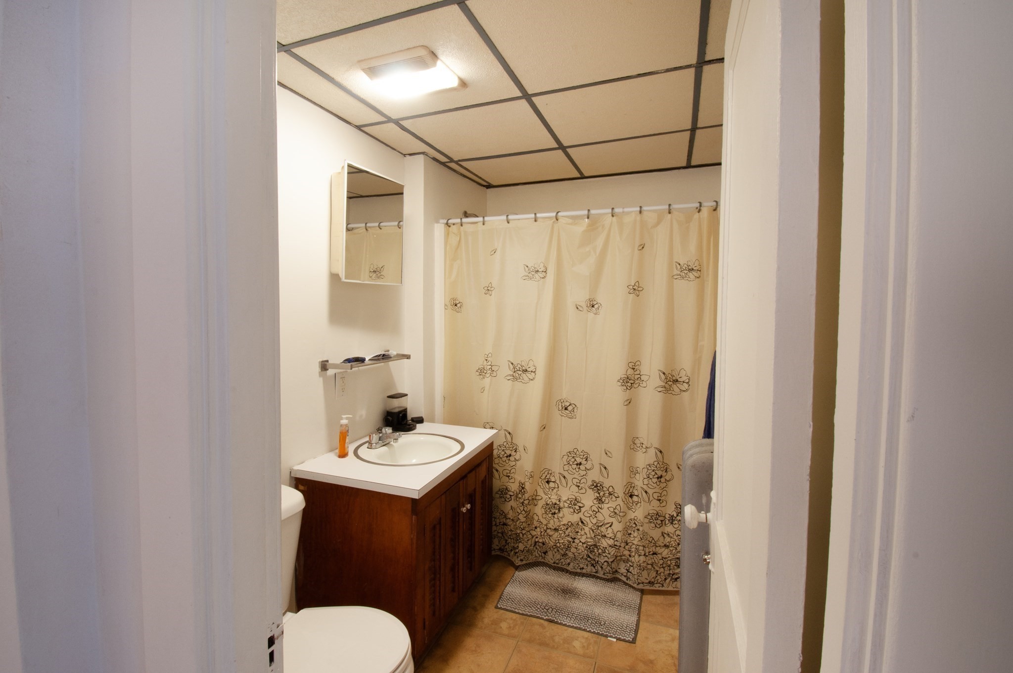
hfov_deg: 100.5
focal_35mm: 15
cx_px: 506
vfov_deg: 77.2
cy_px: 336
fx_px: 422
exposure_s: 4
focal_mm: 10
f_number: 18
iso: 250
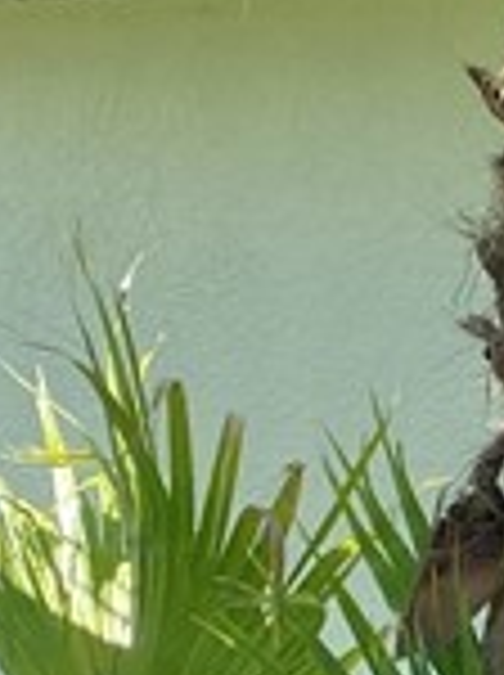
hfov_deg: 7.8
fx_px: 3465
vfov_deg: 10.7
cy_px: 994
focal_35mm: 178
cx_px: 1102
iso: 32
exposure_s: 1/884
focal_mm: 4.25
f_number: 1.8
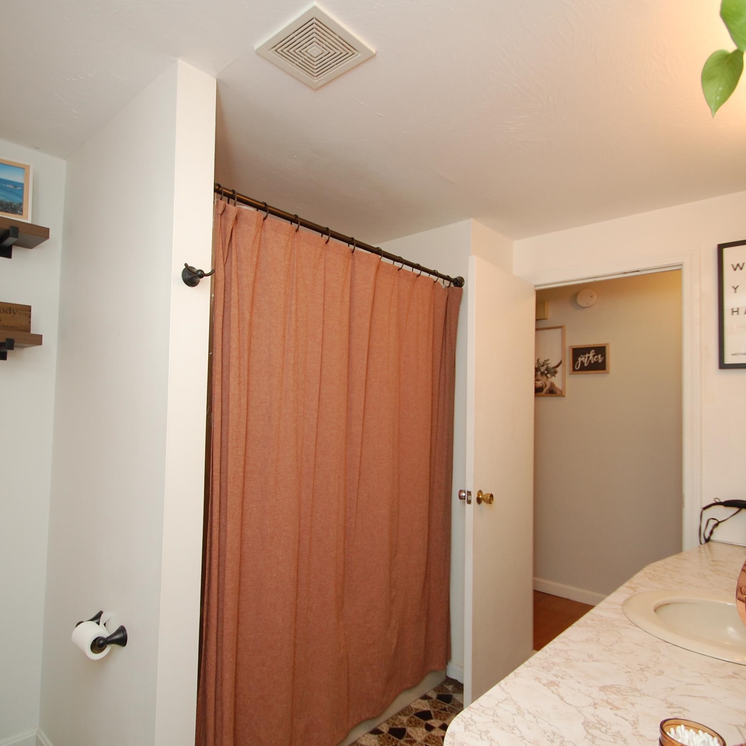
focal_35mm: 20
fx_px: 488
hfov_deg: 74.7
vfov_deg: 74.8
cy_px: 377
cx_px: 342
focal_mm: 10
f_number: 4
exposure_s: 1/60
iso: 400
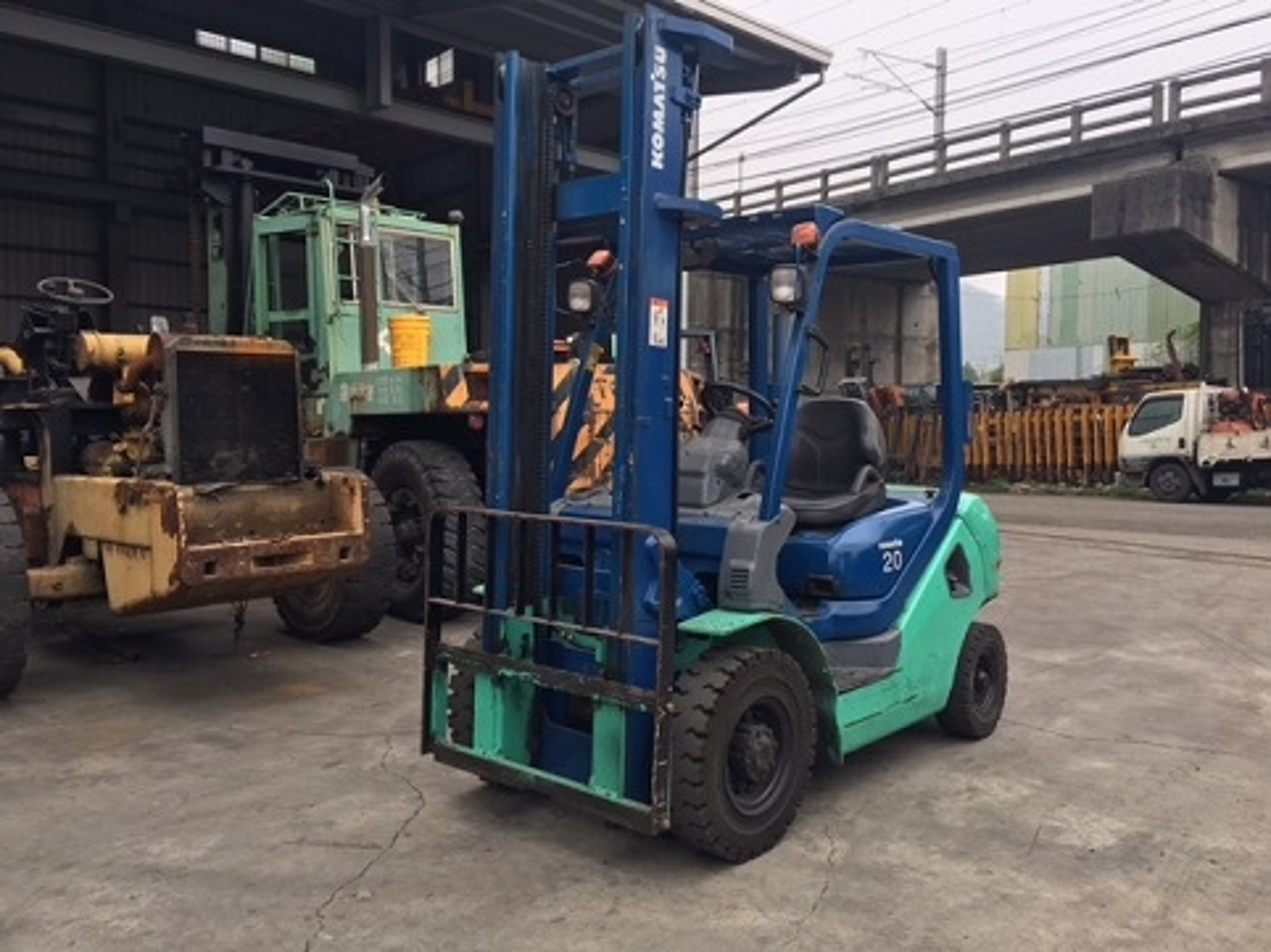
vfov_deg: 48.2
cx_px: 636
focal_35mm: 29
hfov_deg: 61.7
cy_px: 476
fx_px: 1064
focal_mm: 4.15
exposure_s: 1/444
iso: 25
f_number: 2.2
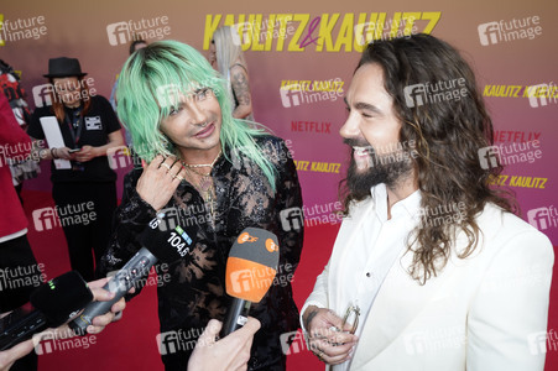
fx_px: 480
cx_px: 279
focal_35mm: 31
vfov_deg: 42.3
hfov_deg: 60.3
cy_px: 186
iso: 320
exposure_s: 1/160
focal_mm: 31
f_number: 5.6
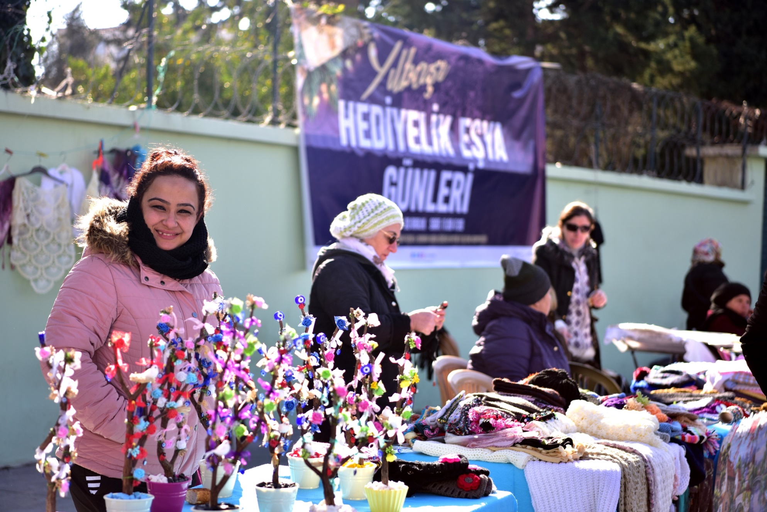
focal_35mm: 70
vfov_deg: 19.5
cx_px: 384
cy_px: 256
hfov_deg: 28.8
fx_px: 1492
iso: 125
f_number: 2.8
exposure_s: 1/640
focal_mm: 70
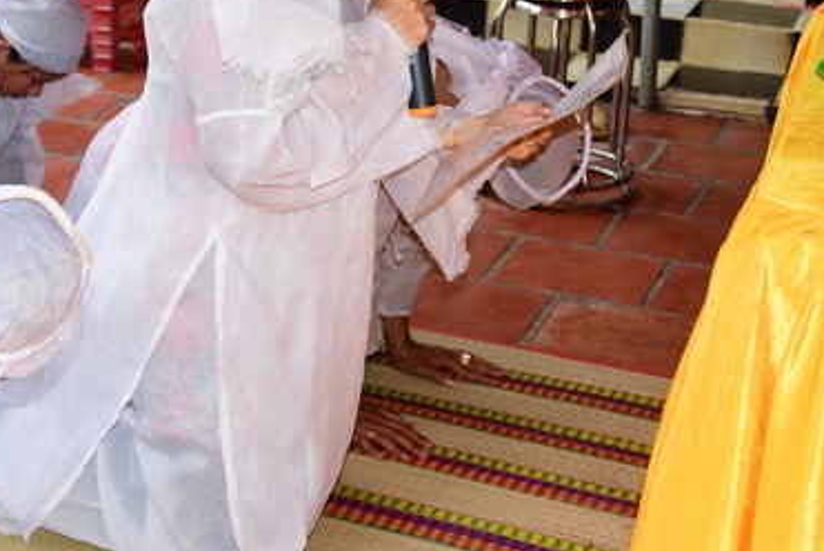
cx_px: 198
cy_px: 93
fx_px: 1603
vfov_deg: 19.3
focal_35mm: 70
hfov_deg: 28.4
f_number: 5.6
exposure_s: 1/100
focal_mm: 40
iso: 250
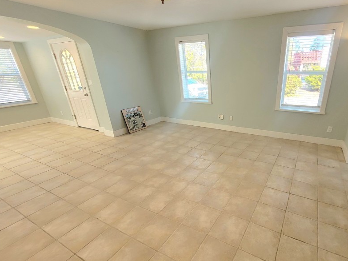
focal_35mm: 17
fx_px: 171
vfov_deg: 74.7
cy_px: 137
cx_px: 222
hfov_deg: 88.8
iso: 64
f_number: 2.2
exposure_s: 1/60.2
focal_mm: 1.74
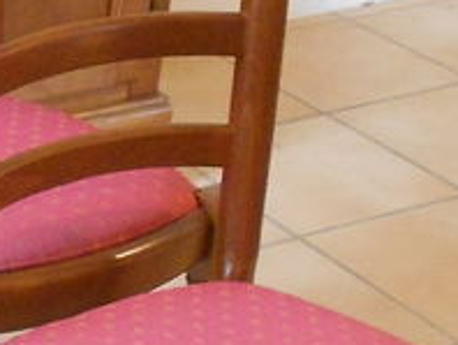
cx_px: -227
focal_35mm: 131
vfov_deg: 11.2
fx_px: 1735
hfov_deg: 14.1
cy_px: 366
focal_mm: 4.6
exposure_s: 1/6
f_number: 3.2
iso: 400
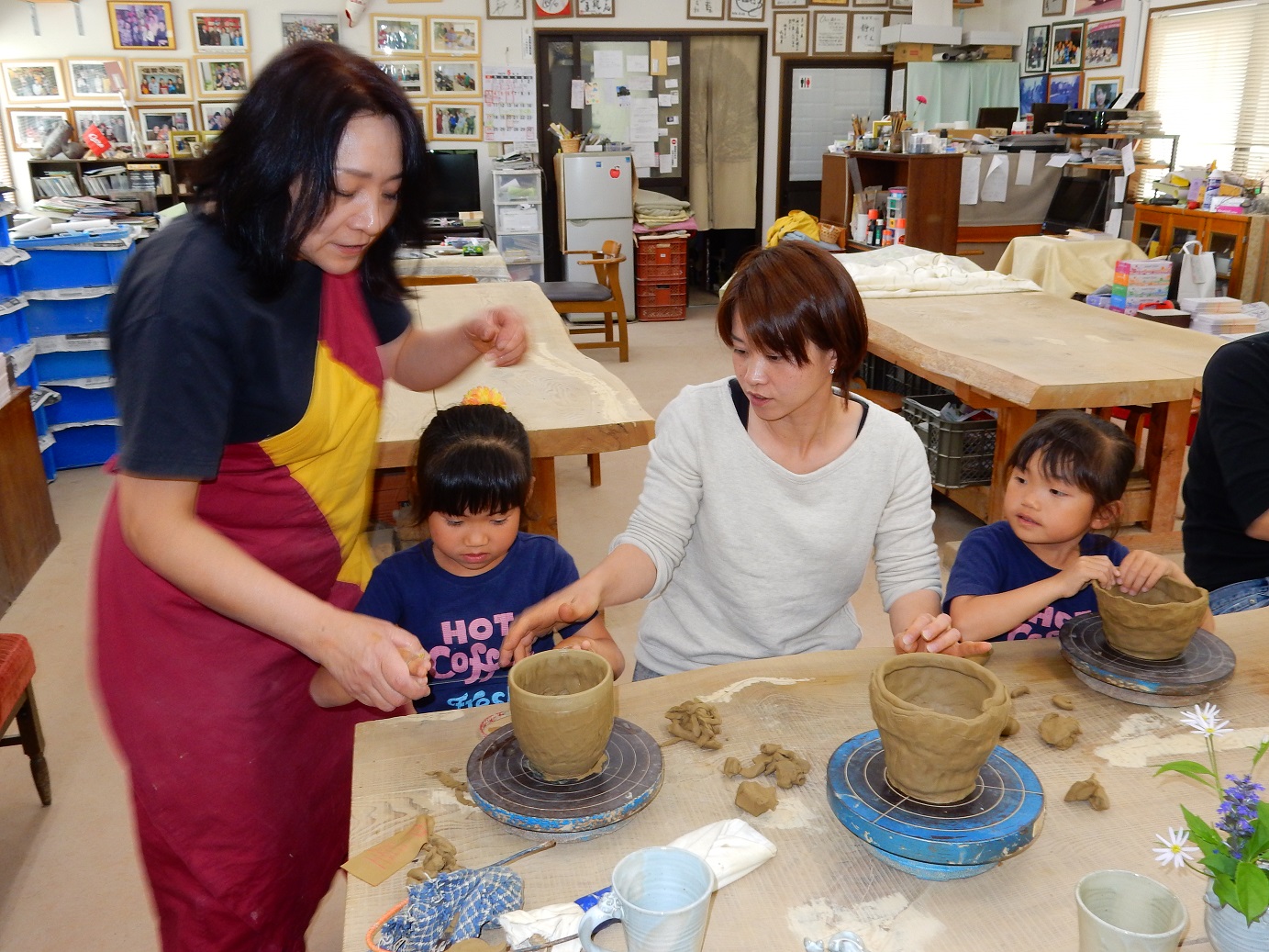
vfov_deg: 46.8
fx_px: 1100
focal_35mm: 30
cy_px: 476
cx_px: 634
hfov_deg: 60.0
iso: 160
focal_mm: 5.4
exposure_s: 1/30
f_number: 4
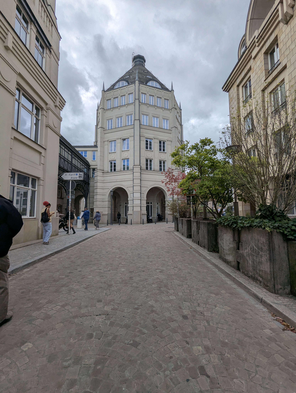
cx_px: 148
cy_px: 196
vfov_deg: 94.4
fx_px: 182
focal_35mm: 16
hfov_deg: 78.2
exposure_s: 1/1976
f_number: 2.2
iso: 43
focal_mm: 2.35
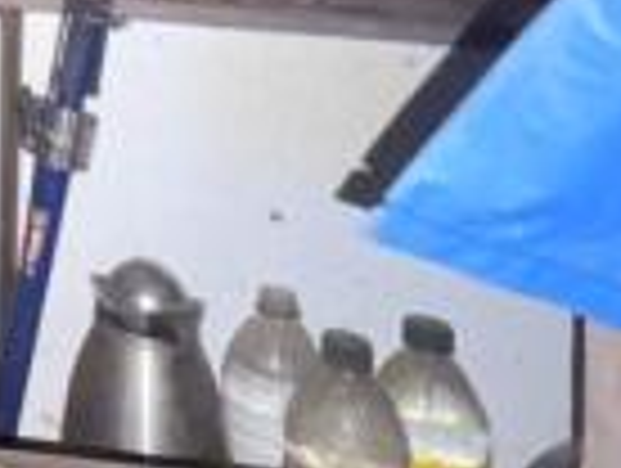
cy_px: -128
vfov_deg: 22.5
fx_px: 1060
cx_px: -542
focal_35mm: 59
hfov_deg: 20.6
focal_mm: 2.22
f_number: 2.2
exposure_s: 1/16
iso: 400
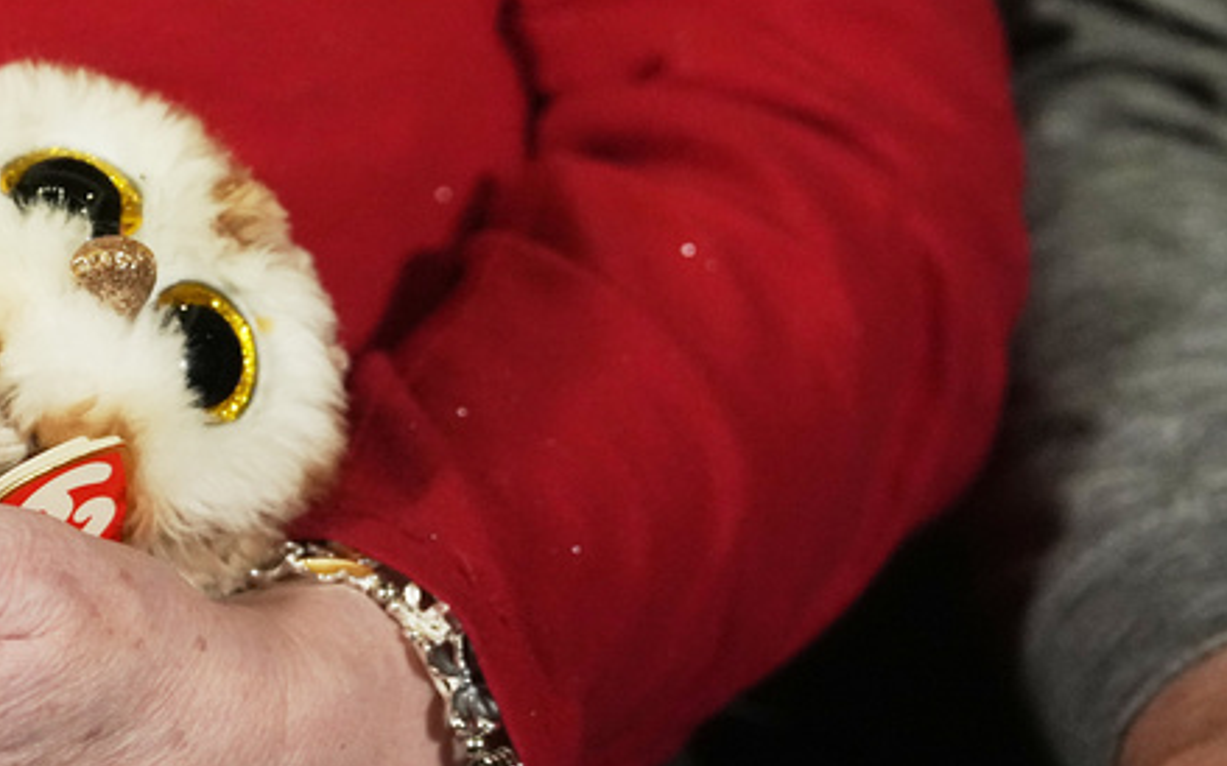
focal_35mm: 714
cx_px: -115
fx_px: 23867
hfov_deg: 2.9
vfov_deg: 1.8
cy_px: 426
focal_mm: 200
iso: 3200
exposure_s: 1/500
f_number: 3.2
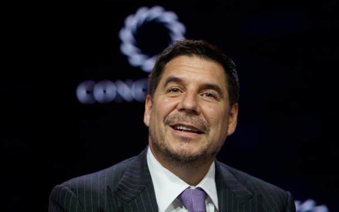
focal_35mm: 287
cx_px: 169
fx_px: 2651
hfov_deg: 7.3
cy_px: 111
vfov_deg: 4.6
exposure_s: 1/250
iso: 1250
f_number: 4
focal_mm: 280
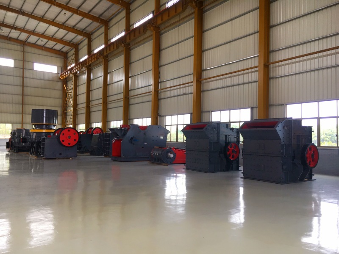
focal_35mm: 29
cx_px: 170
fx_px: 284
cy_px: 127
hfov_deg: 61.7
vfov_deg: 48.2
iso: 32
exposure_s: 1/100
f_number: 2.2
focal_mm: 4.15
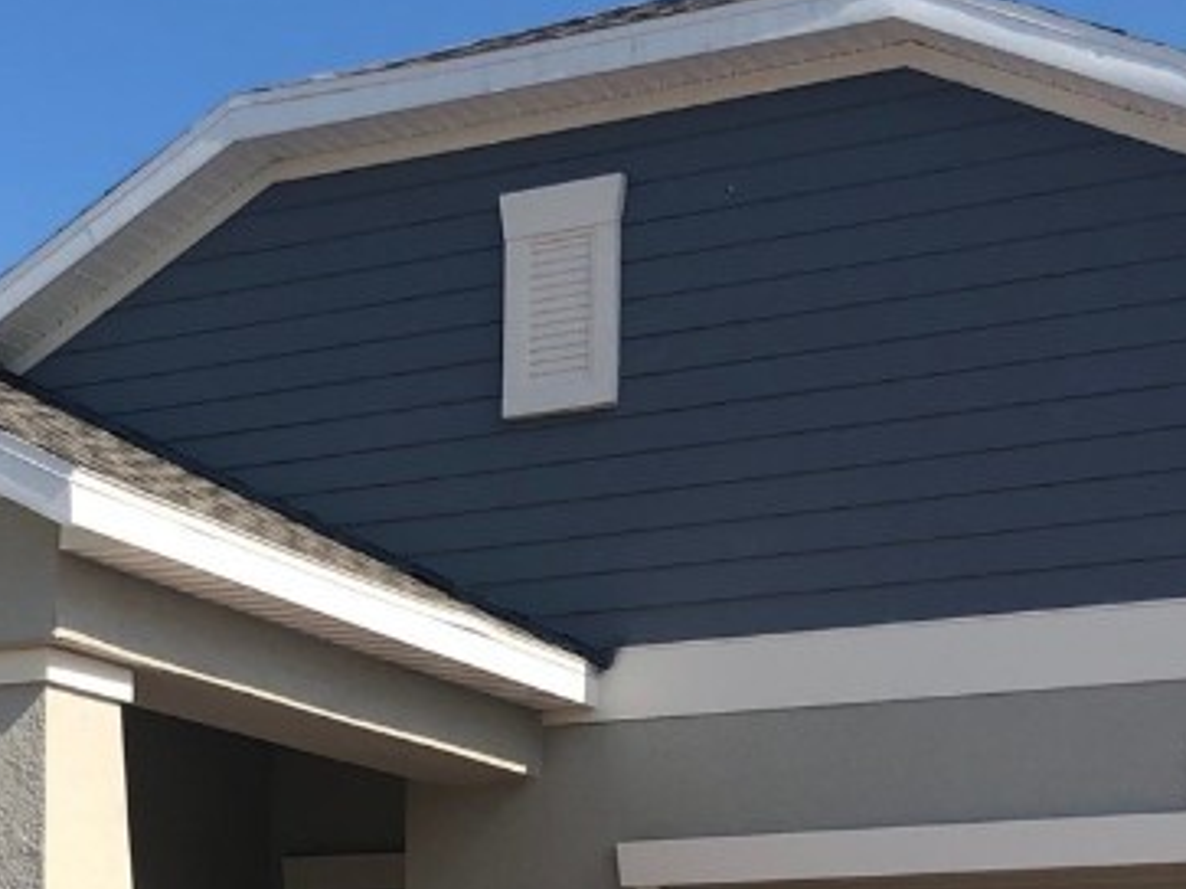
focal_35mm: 79
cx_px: 490
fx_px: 2706
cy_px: 1020
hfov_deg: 24.7
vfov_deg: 17.9
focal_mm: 4
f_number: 1.8
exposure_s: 1/1656
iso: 20
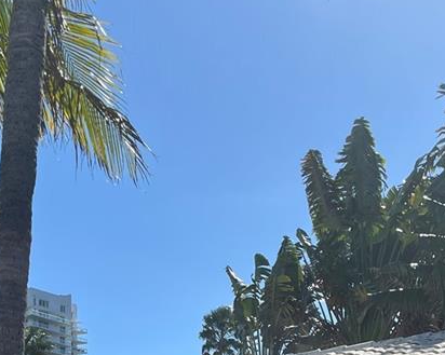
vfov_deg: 18.1
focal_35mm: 74
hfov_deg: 25.5
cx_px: 124
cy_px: 551
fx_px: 974
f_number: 1.6
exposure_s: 1/4016
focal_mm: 5.1
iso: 50
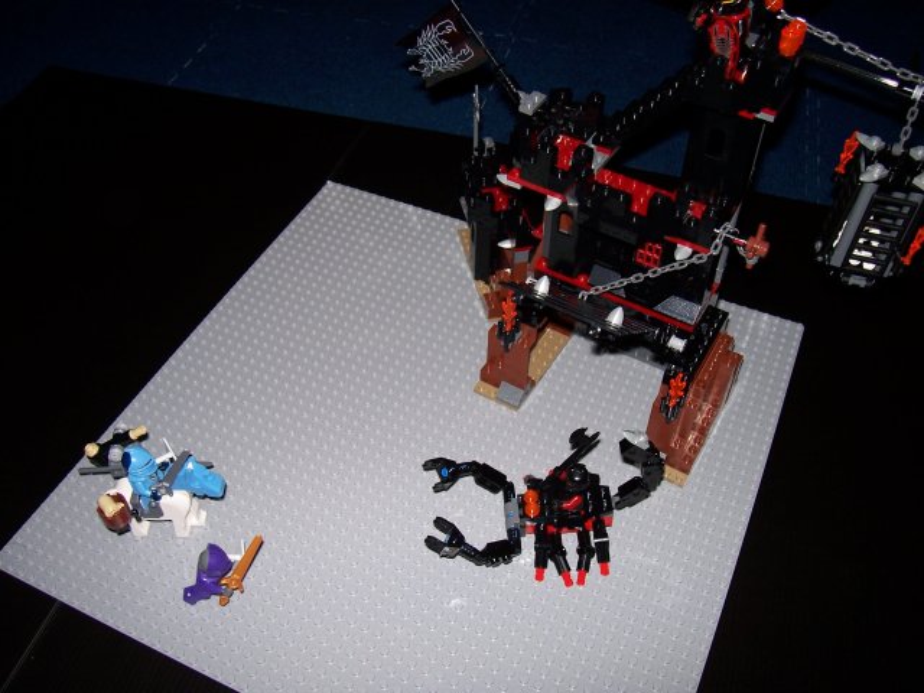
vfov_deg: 41.8
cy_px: 346
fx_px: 908
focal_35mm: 34
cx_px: 462
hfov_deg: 54.0
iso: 80
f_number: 2.7
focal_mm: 5.6
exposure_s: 1/60
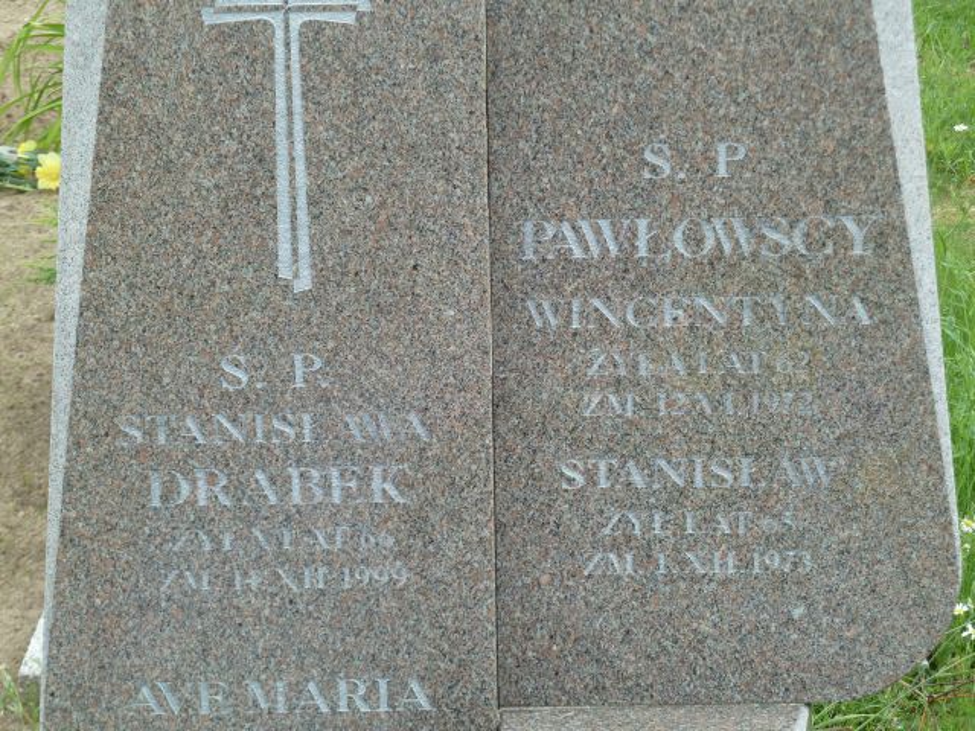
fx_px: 3126
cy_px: 366
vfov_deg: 13.3
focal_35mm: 111
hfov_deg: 17.7
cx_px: 488
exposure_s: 1/100
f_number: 4.4
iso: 80
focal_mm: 18.2
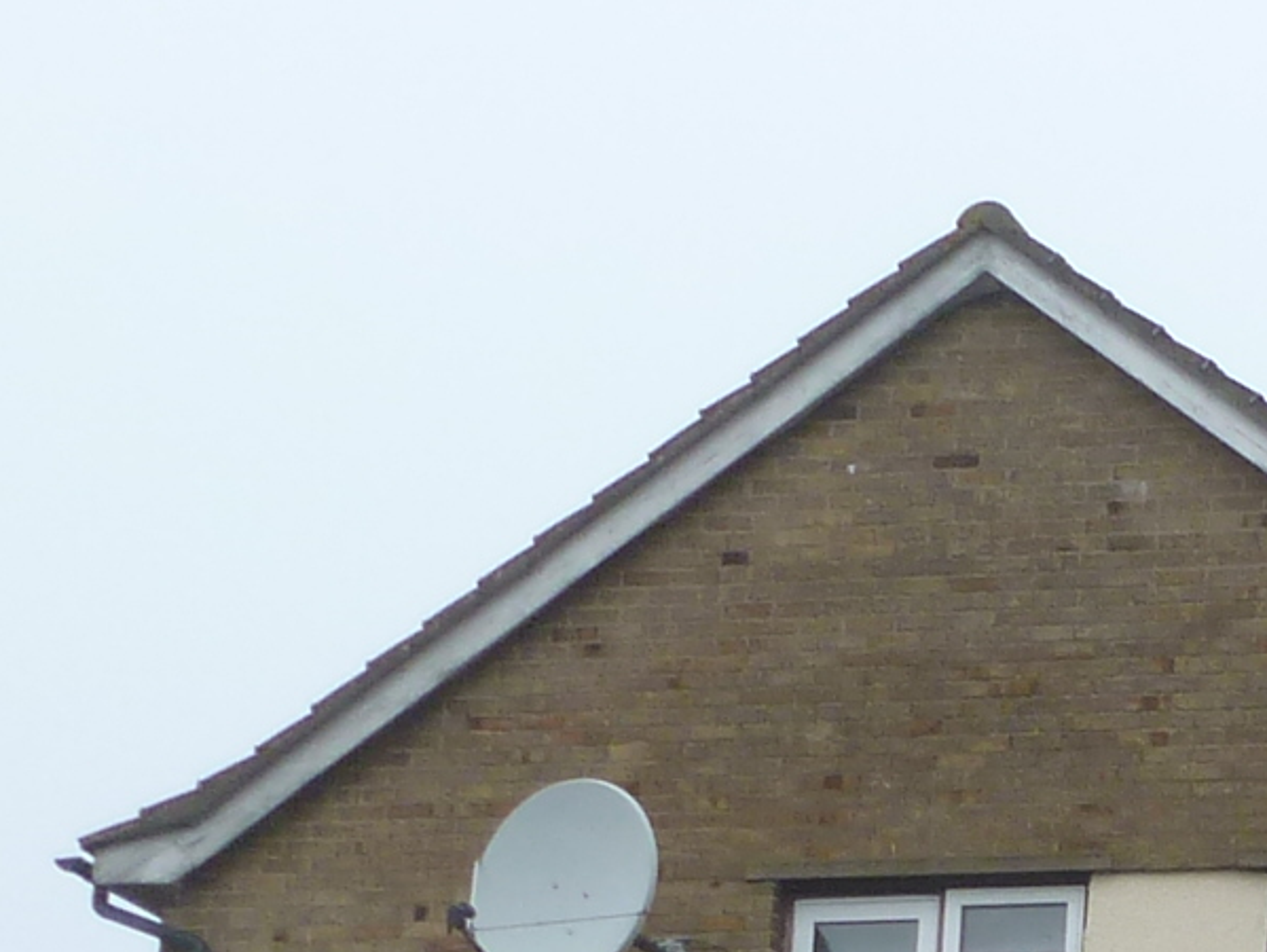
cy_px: 1754
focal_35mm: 123
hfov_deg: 14.3
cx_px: 2189
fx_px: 4505
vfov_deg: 11.2
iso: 100
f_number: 3.3
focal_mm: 4.3
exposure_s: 1/100
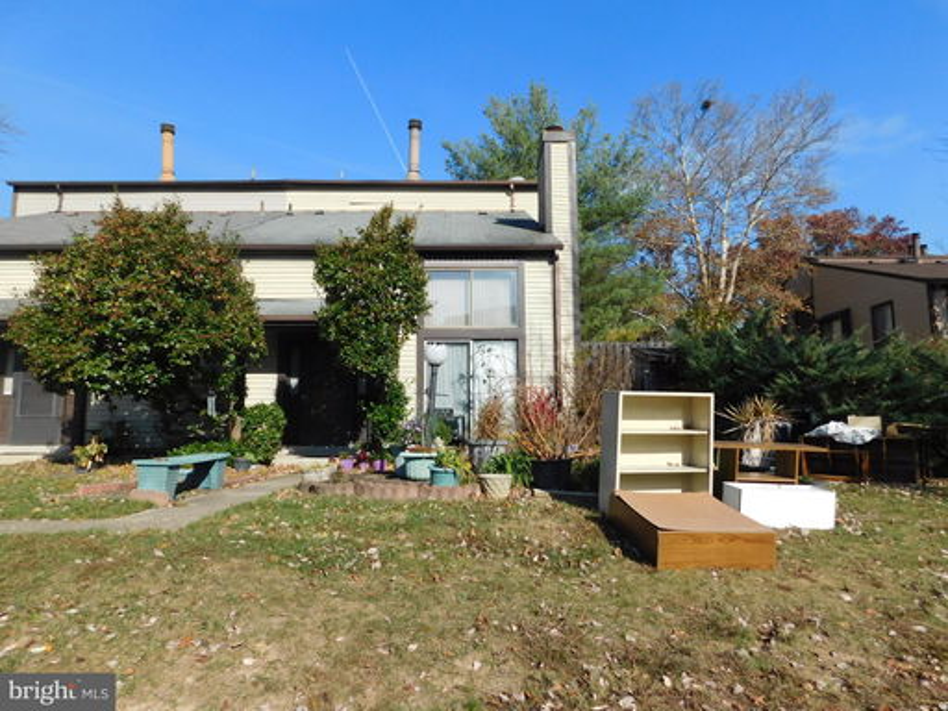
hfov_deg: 73.9
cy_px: 356
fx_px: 630
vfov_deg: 58.9
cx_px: 474
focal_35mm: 23
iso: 125
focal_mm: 4
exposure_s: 1/400
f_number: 6
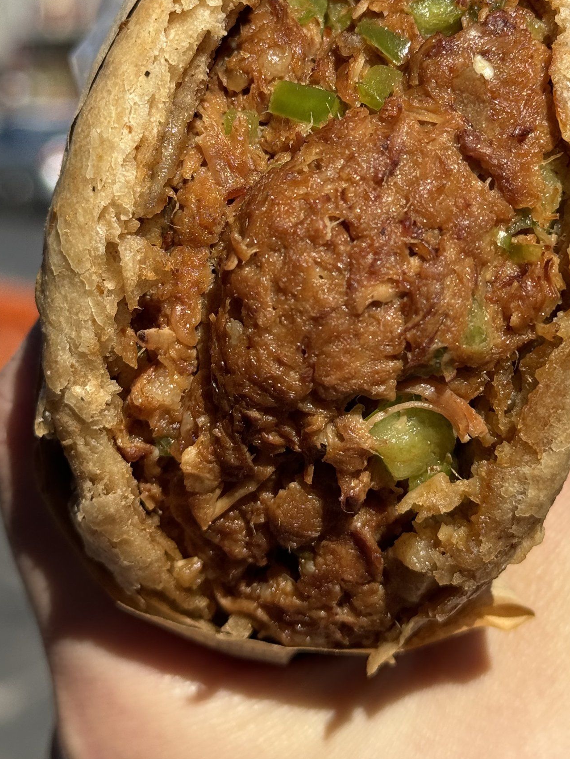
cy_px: 217
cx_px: 348
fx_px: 1690
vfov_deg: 25.1
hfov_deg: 19.1
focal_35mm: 77
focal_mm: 6.76
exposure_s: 1/5000
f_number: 1.78
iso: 64
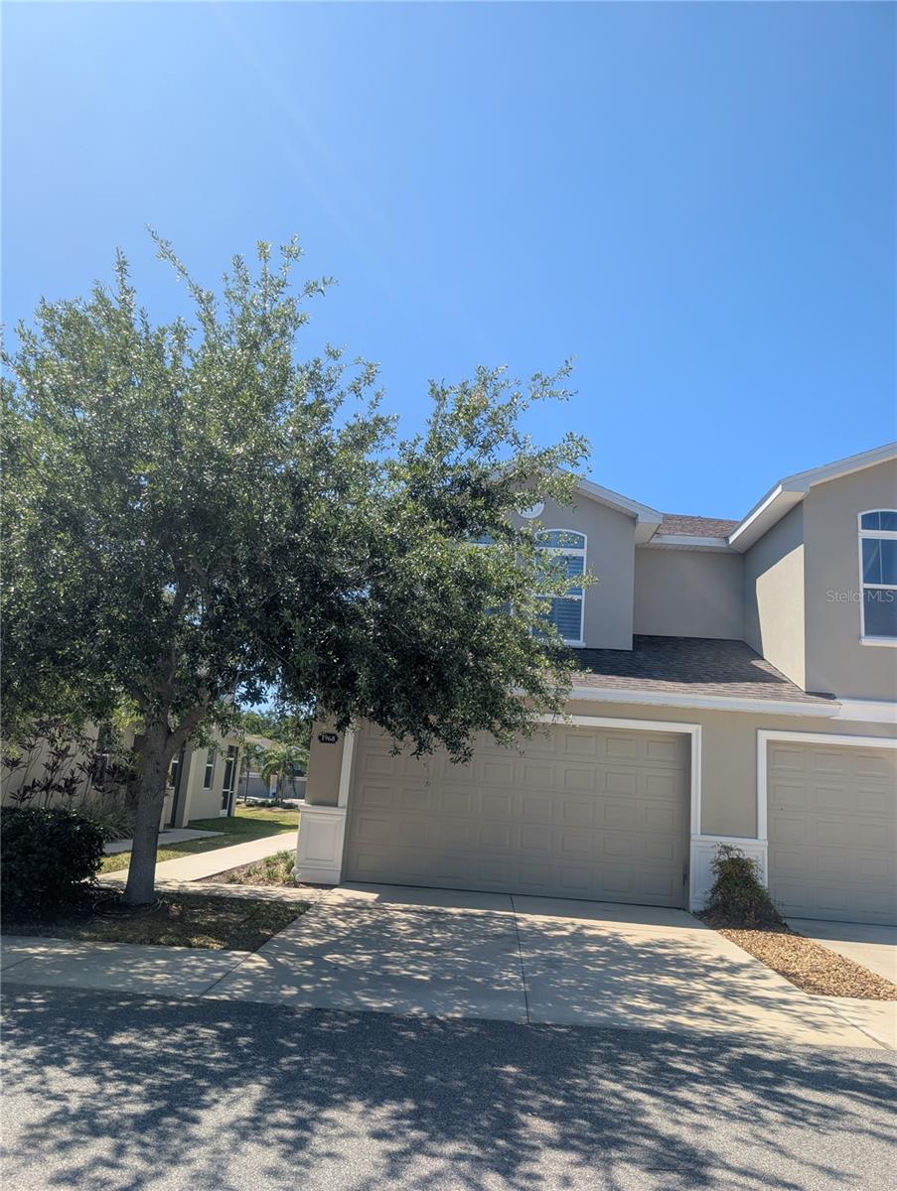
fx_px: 827
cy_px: 596
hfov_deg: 56.9
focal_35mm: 24
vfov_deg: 71.5
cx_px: 448
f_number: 1.68
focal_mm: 6.9
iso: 20
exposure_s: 1/903
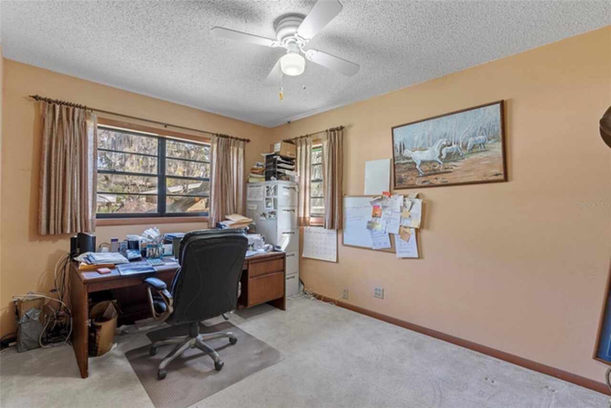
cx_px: 306
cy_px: 204
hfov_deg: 96.7
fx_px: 272
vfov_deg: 73.8
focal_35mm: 16
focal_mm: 16
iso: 400
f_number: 8
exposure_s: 1/2.5
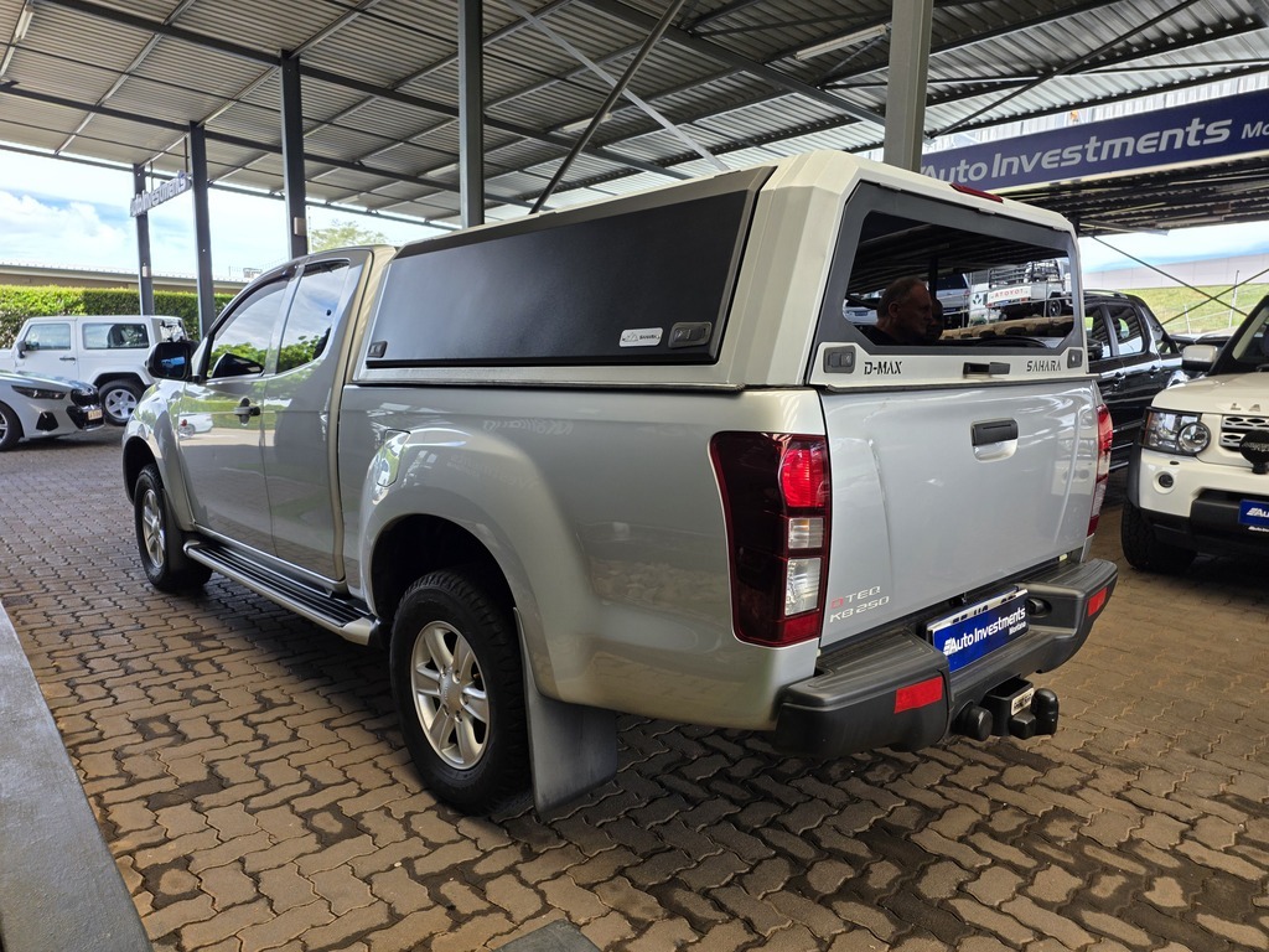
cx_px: 634
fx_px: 843
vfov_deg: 58.9
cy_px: 476
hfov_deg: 73.9
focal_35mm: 23
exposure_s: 1/359
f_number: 1.7
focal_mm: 6.25
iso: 40
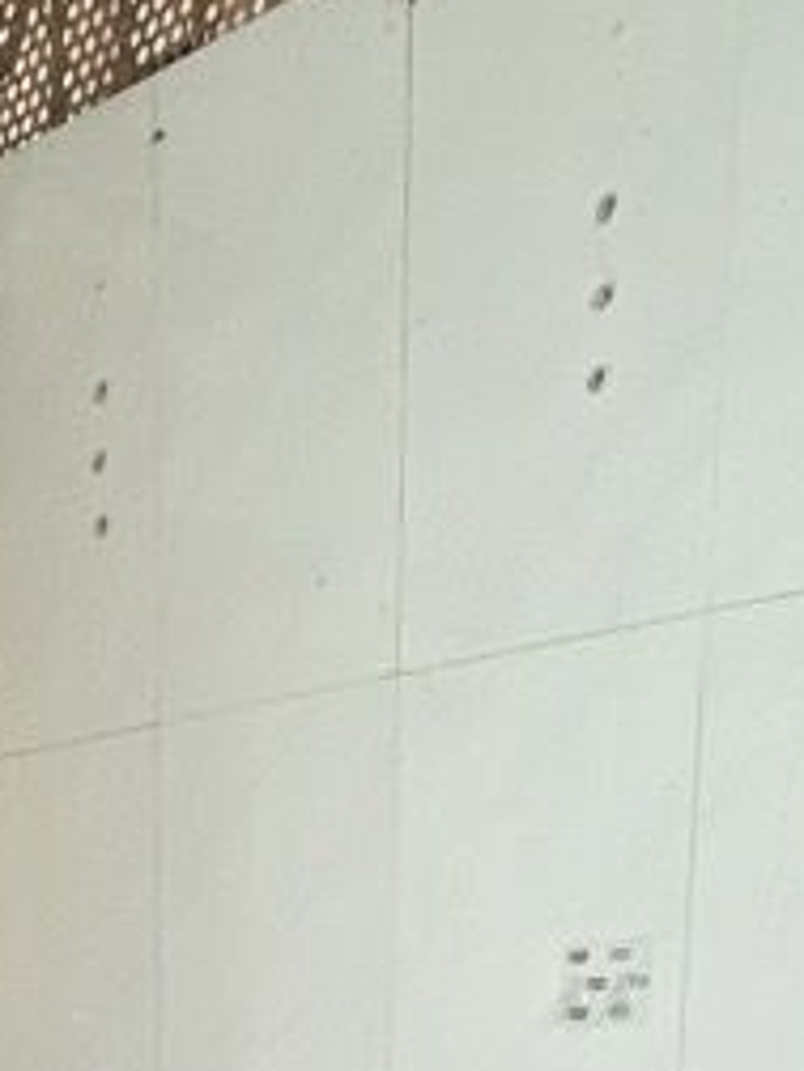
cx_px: 106
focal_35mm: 57
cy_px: 1475
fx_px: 1765
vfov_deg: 27.0
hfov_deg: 25.0
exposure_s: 1/33
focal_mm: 2.22
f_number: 2.2
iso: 400
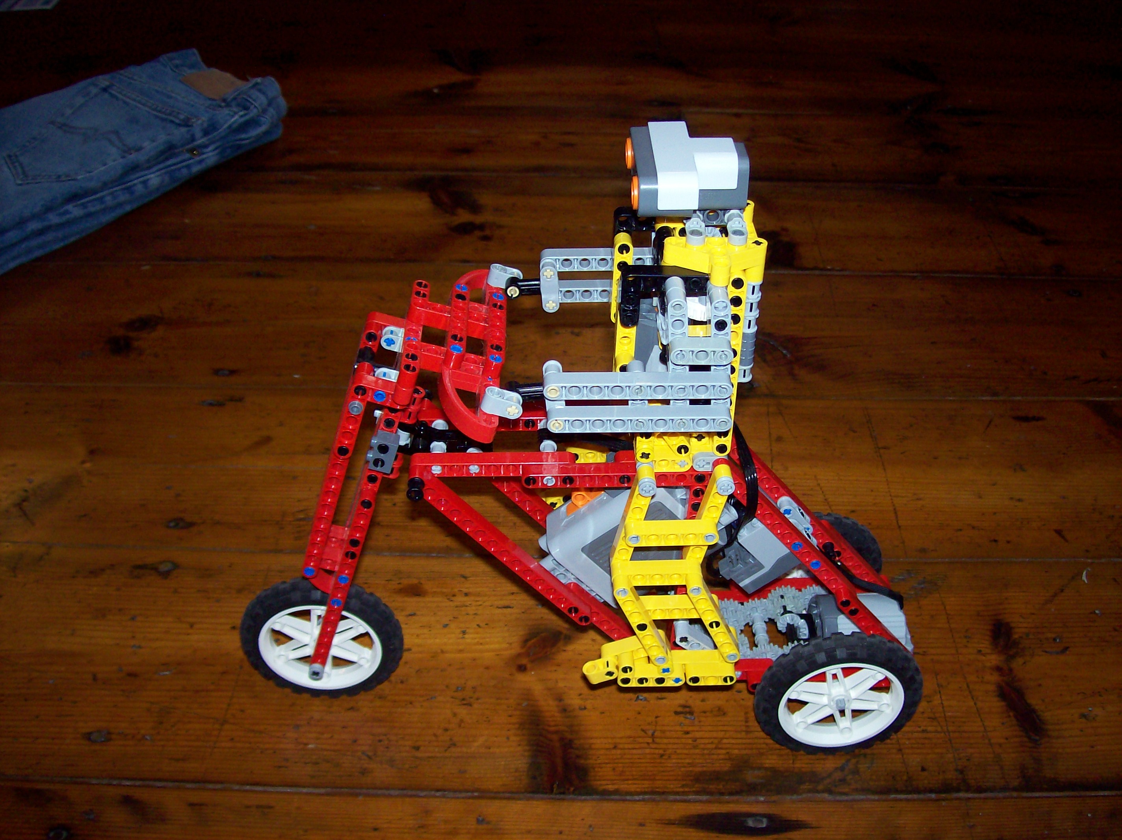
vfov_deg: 39.6
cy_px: 420
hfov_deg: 51.4
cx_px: 561
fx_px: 1166
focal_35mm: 36
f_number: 2.7
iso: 80
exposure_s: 1/64
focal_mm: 6
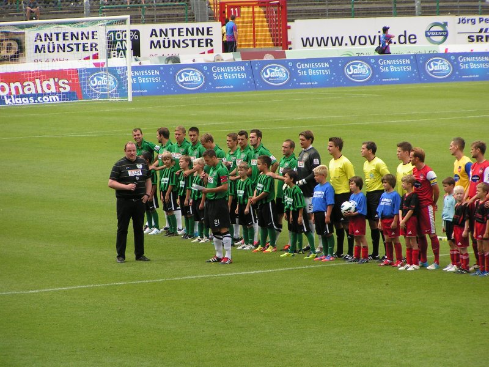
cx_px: 244
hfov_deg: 7.3
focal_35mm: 271
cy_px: 184
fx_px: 3828
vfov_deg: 5.5
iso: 50
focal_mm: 41.4
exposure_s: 1/400
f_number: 4
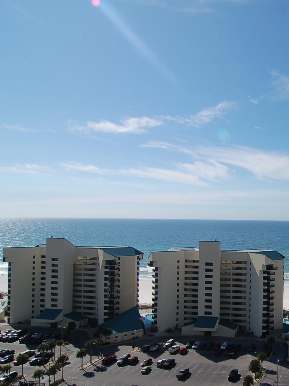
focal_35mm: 29
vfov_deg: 61.5
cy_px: 213
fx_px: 323
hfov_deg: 40.5
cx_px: 305
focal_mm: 12
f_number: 10
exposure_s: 1/400
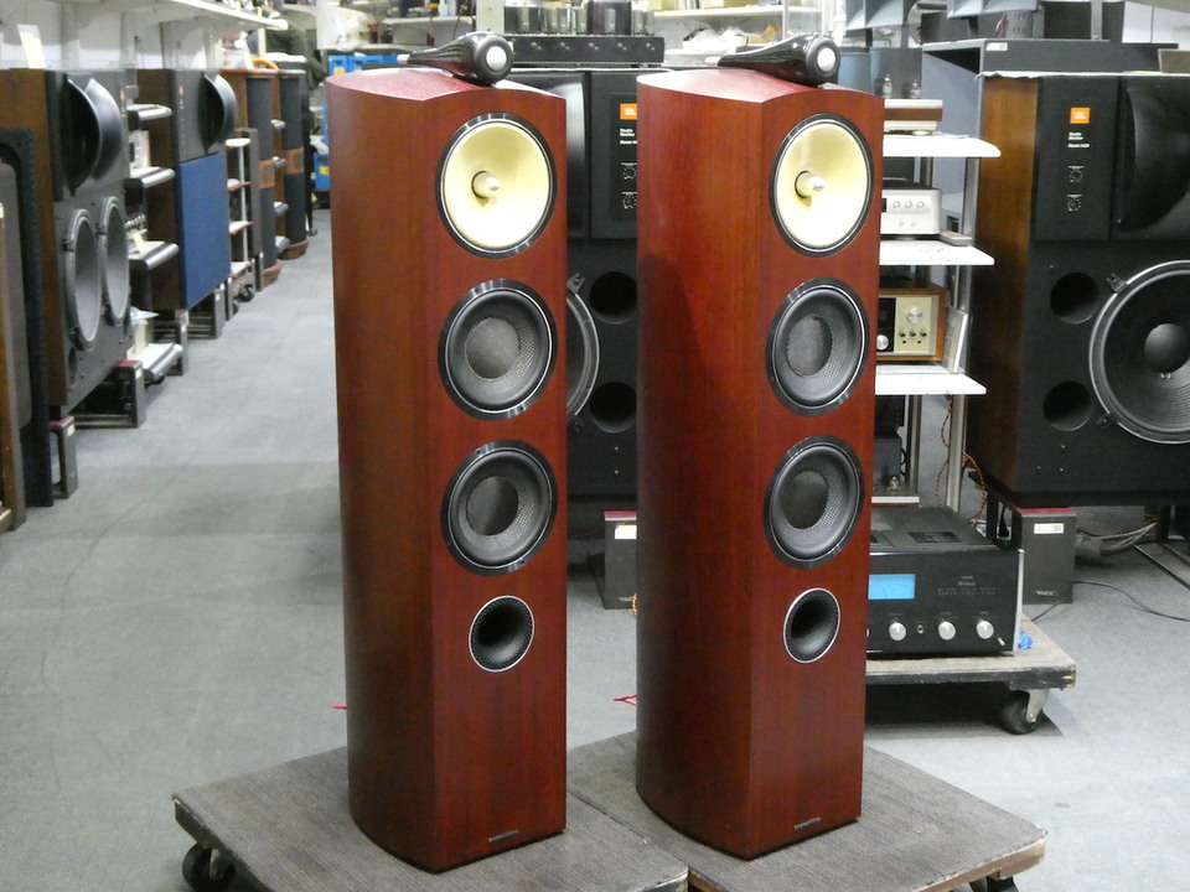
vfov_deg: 30.9
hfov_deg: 40.4
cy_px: 446
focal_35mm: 47
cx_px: 595
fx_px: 1616
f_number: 4
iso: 1600
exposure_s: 1/25
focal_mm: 8.4
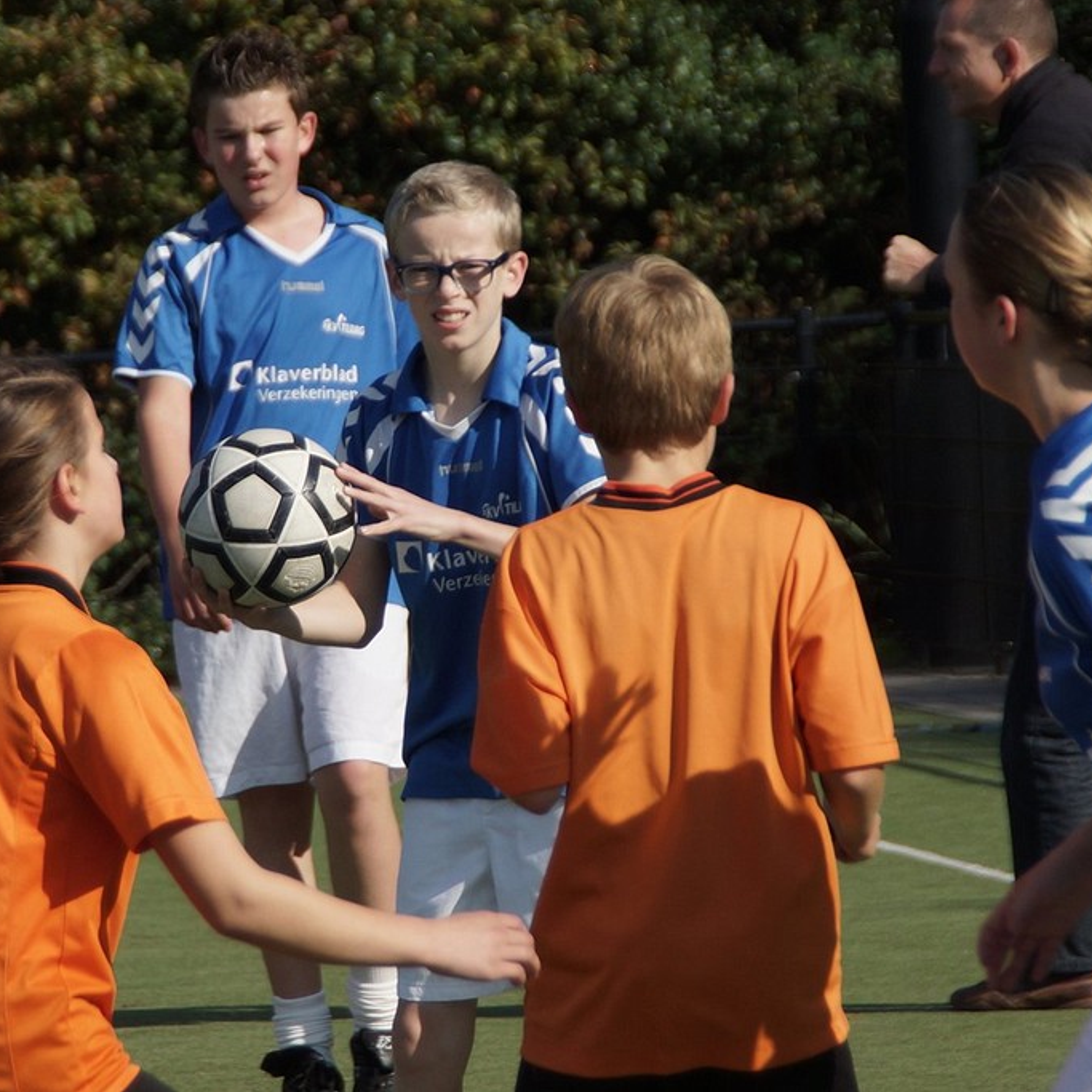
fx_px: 9565
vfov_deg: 6.5
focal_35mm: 268
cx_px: 579
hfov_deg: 6.5
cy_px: 546
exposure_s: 1/640
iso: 100
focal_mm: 140
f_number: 6.3
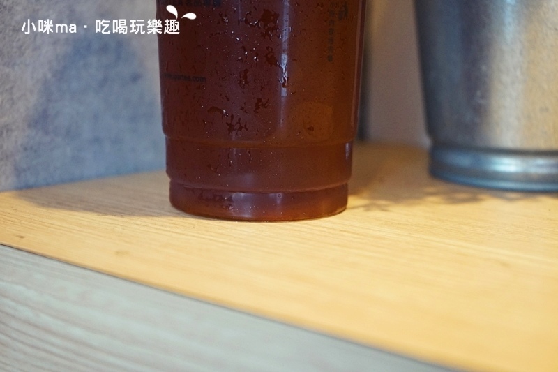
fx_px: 1085
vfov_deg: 19.4
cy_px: 186
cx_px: 279
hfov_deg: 28.8
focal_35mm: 70
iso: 2500
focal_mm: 70
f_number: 5.6
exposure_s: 1/80
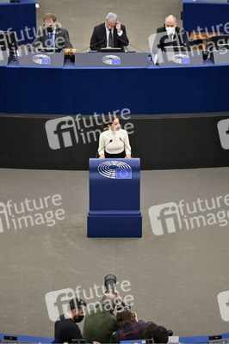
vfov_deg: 10.3
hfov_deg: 6.9
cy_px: 172
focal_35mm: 200
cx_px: 114
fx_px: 1911
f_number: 2.8
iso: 1000
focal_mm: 200
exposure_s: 1/320
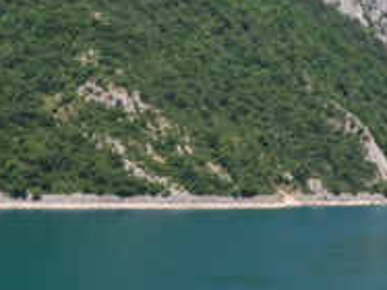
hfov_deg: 17.7
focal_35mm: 111
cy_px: 17
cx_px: 261
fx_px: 1240
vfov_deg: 13.2
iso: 400
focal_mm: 18
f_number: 10
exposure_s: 1/320
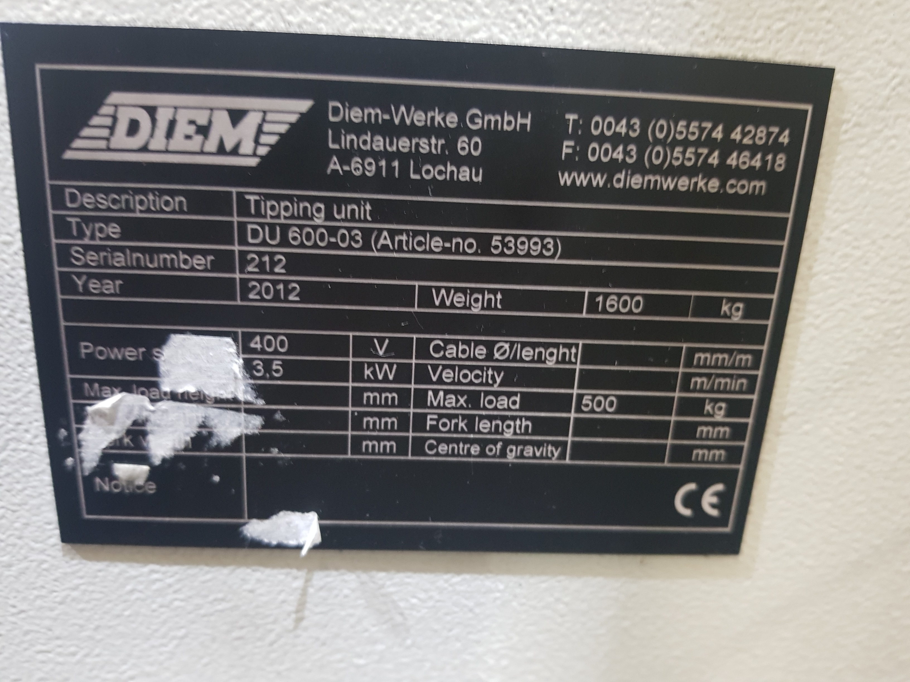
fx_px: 683
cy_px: 341
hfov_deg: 67.3
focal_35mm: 26
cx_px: 455
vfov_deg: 53.1
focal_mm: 4.3
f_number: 1.7
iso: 250
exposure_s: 1/10
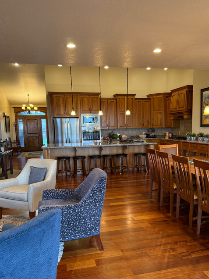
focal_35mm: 29
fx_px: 233
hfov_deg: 48.2
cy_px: 154
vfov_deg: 61.5
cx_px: 113
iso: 400
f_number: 1.78
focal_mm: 6.76
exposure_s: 1/120
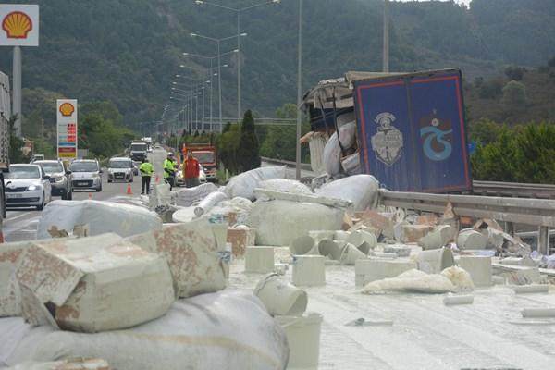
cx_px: 278
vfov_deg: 12.2
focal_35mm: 112
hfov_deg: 18.2
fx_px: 1734
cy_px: 185
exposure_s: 1/250
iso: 160
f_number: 8
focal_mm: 75
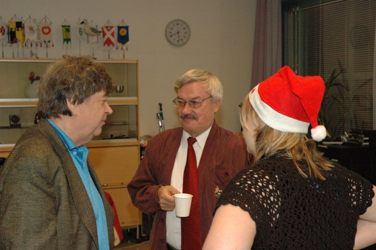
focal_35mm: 57
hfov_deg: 35.1
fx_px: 595
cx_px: 188
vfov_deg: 23.7
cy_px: 125
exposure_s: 1/60
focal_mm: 38
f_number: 7.1
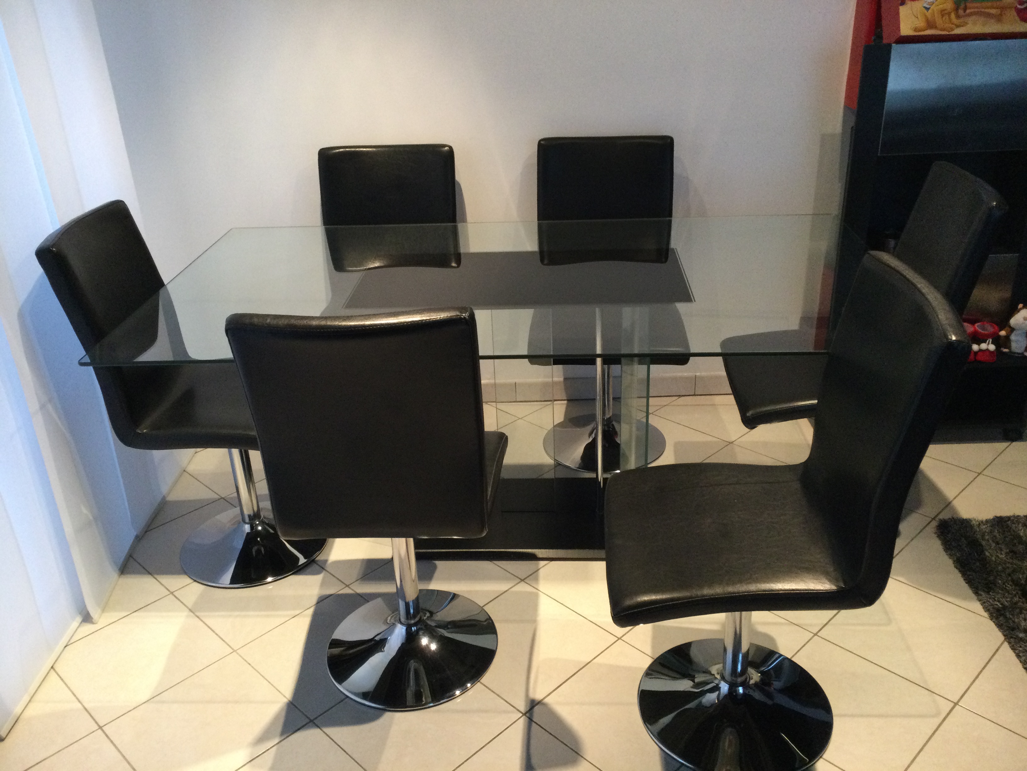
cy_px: 386
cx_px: 514
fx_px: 920
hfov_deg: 58.4
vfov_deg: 45.4
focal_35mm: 31
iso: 200
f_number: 2.4
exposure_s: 1/33
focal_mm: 3.3
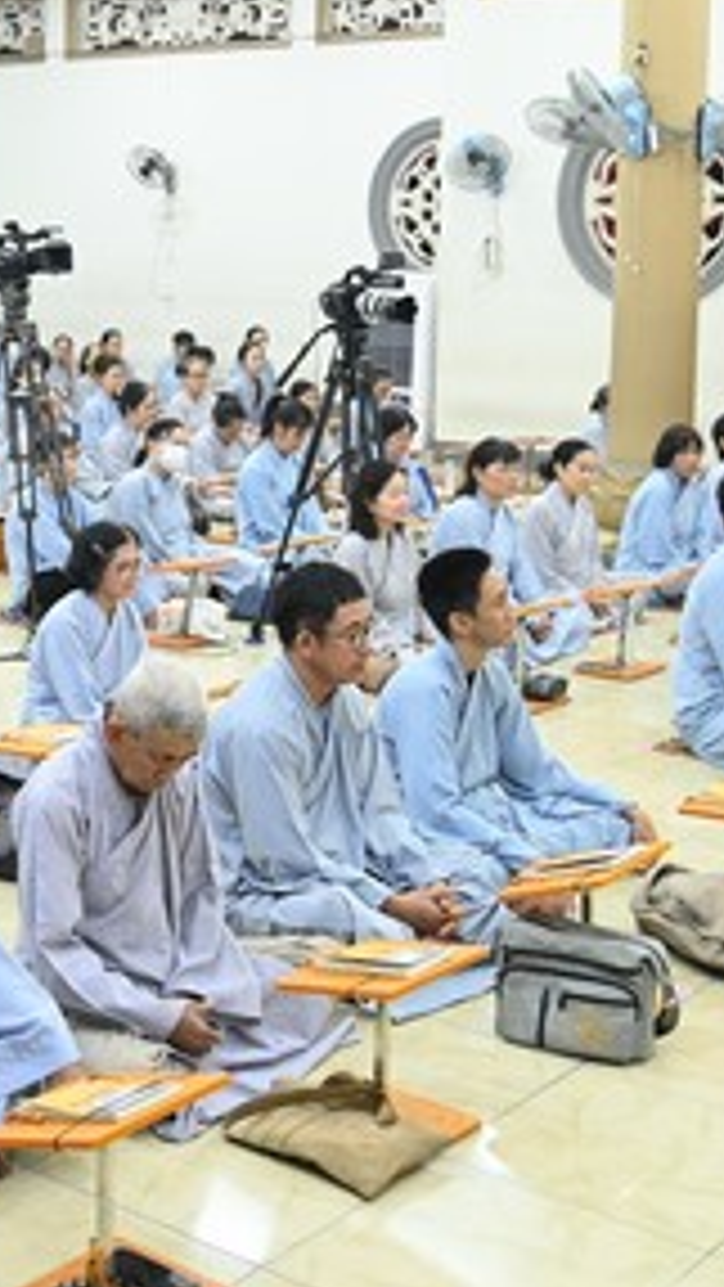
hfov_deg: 20.9
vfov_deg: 36.2
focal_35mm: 57
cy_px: 418
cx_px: 169
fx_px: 1944
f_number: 4.5
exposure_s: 1/125
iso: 8000
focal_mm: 24
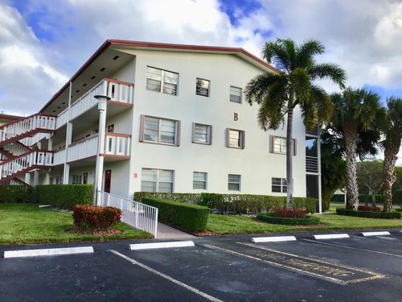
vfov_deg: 45.4
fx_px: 360
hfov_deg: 58.4
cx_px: 201
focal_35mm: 31
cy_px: 151
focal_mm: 3.3
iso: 25
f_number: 2.4
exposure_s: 1/558
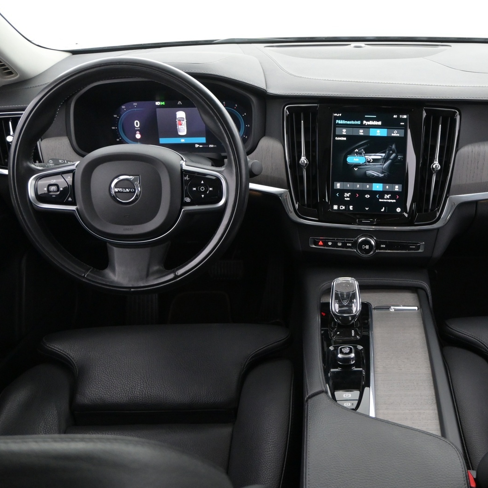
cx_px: 358
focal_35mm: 38
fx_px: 611
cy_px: 247
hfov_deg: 42.4
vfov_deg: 43.5
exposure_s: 1/30
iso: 2500
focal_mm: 19.5
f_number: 3.8
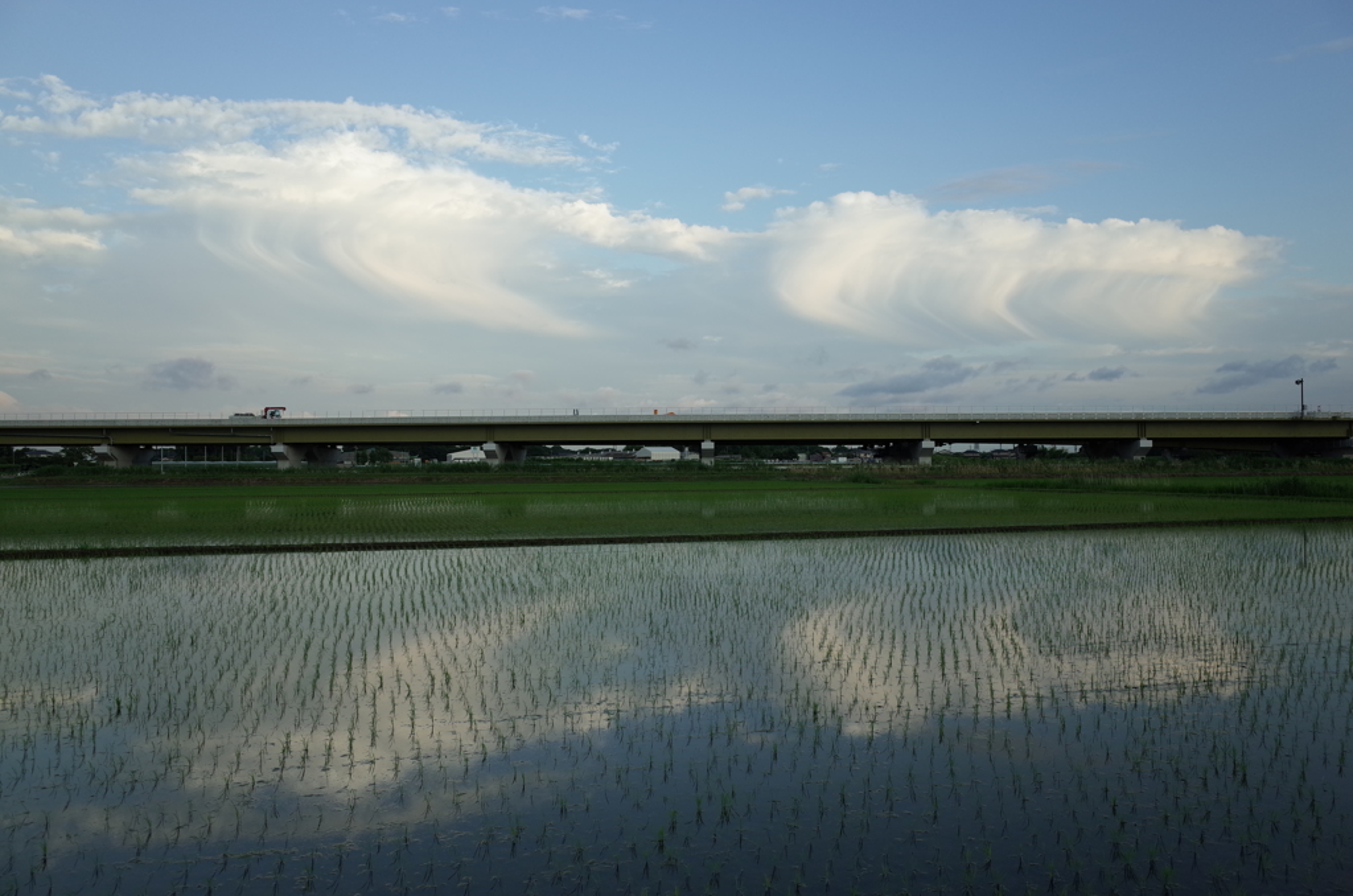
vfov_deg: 46.2
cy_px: 448
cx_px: 676
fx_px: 1050
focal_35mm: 28
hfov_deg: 65.6
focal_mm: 18.3
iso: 100
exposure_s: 1/320
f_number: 4
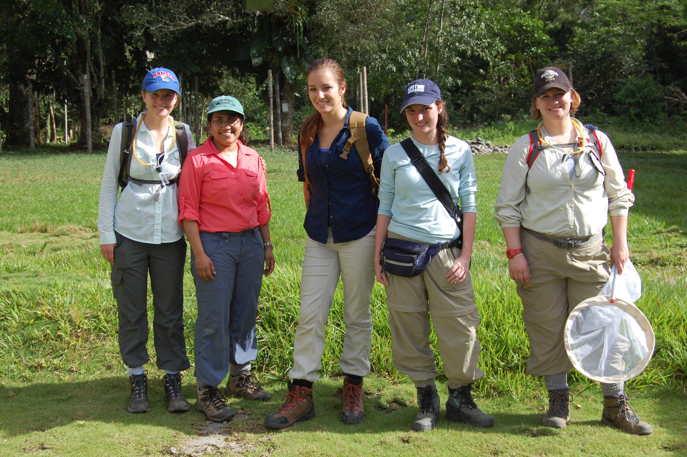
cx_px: 344
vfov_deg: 23.7
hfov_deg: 35.1
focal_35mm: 57
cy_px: 228
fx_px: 1087
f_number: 9
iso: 200
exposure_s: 1/320
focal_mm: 38
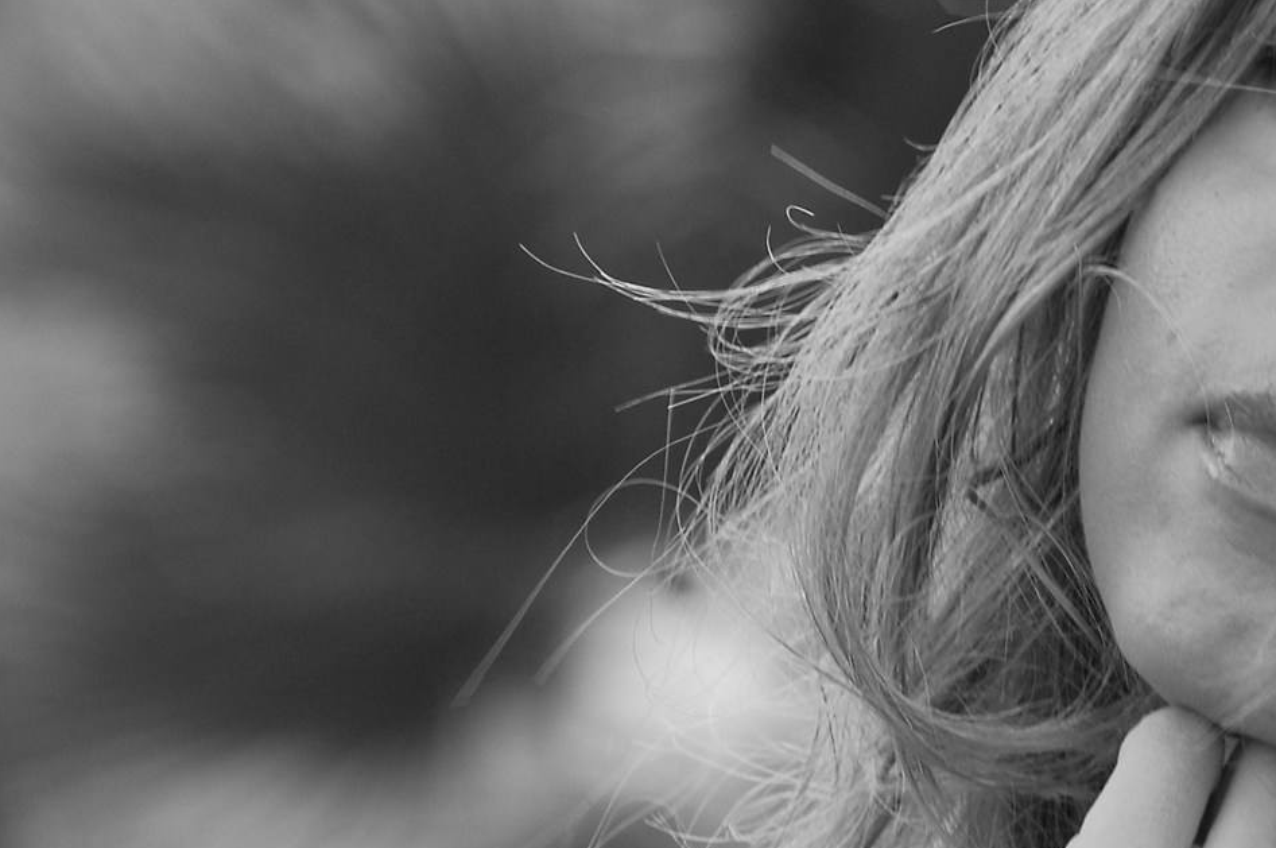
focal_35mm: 551
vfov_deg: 2.5
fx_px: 19516
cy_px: 369
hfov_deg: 3.7
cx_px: 1289
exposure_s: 1/160
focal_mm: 145
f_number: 8
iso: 320
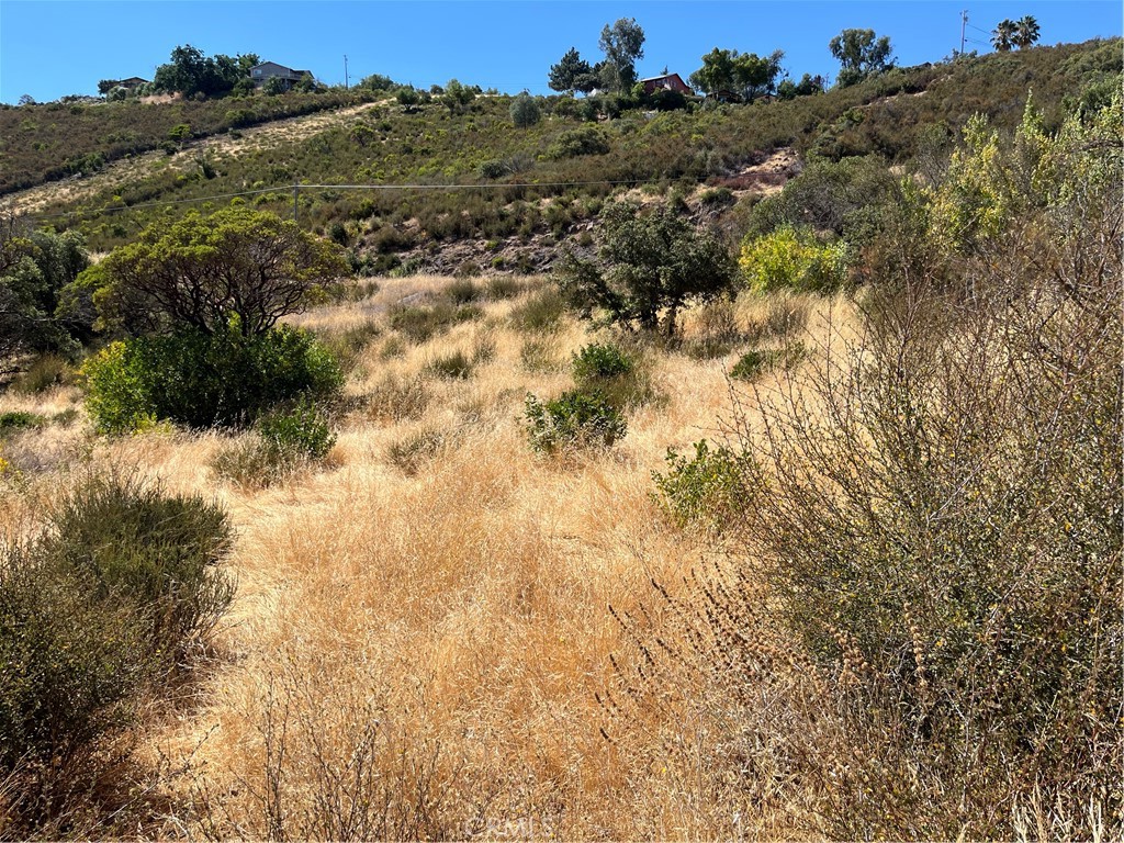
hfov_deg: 67.3
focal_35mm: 26
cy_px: 422
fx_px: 844
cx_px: 562
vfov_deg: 53.1
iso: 50
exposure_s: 1/3049
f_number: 1.6
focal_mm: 5.1
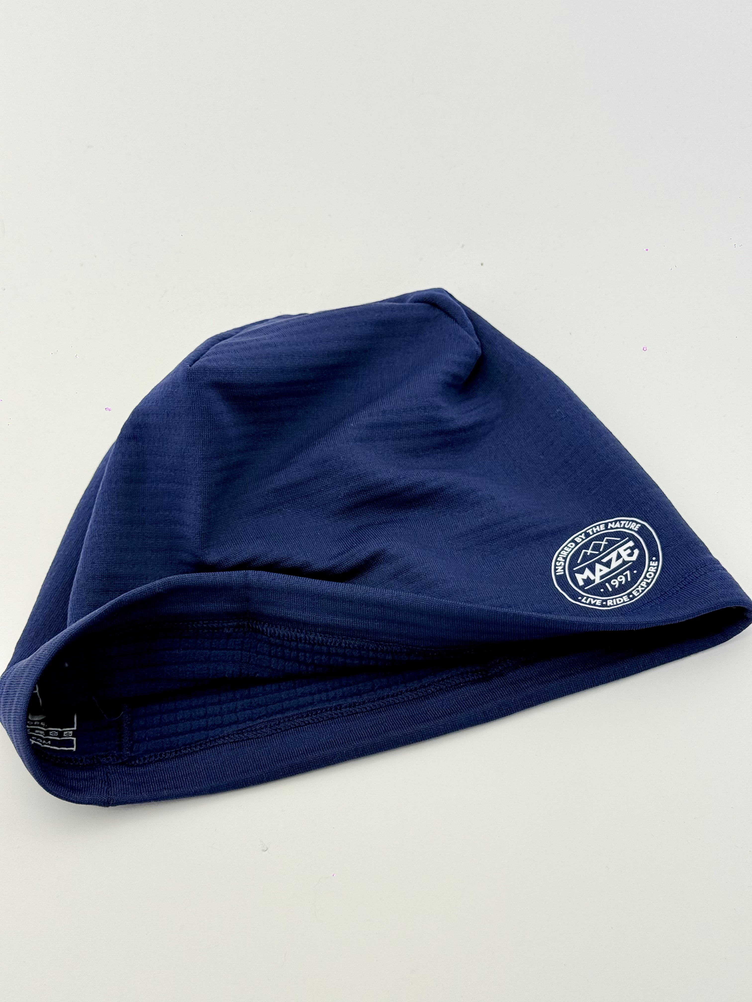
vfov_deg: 39.7
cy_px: 501
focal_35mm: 48
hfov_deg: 30.3
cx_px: 376
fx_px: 1390
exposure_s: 1/260
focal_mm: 6.76
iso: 80
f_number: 1.78
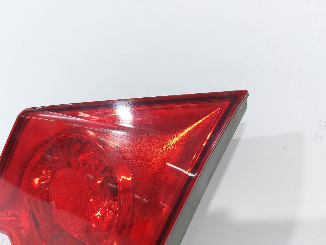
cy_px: 120
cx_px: 166
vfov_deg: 54.9
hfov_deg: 69.4
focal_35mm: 25
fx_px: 236
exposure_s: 1/50
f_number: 1.8
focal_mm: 5.23
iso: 64
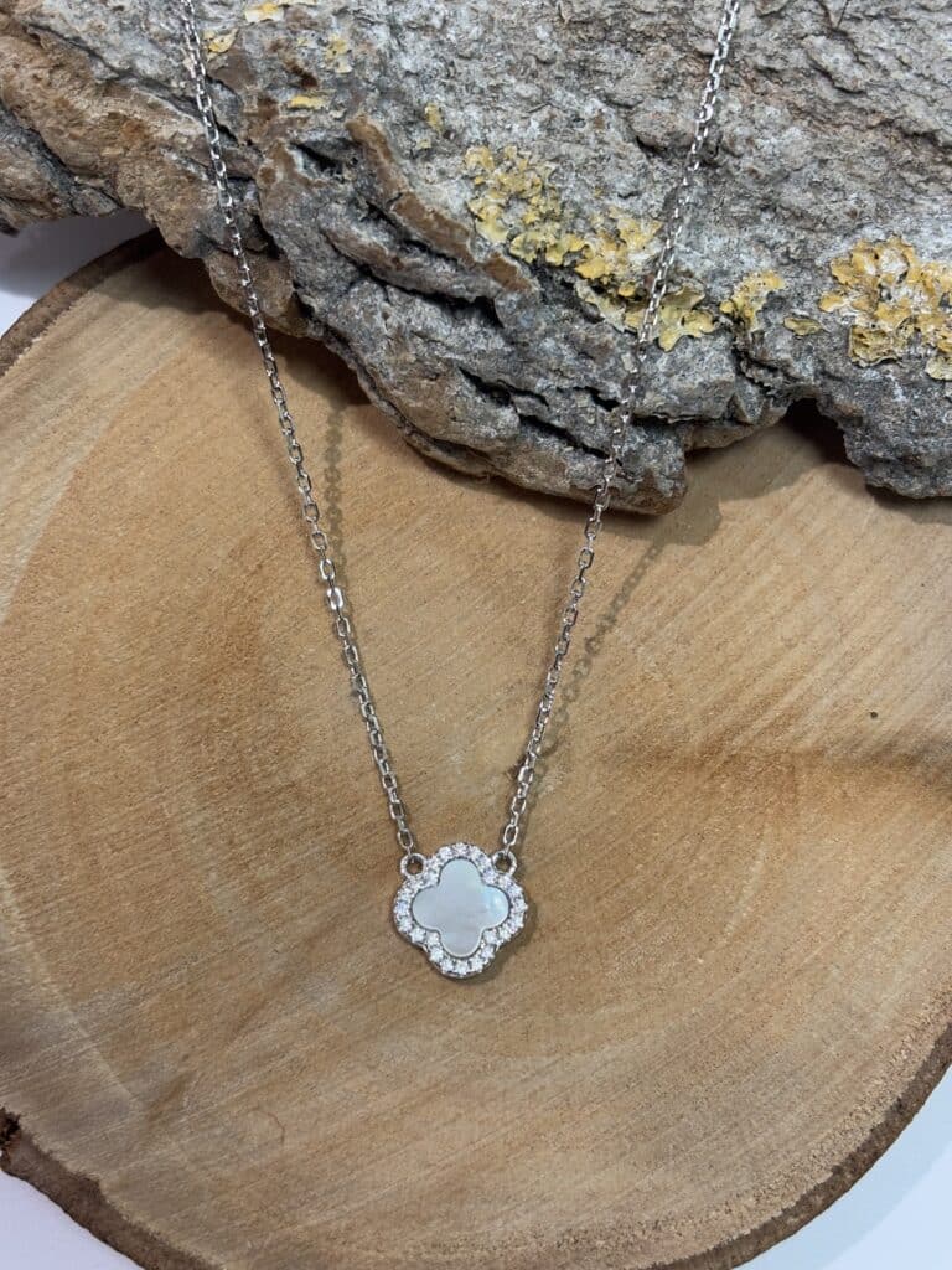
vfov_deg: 36.8
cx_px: 476
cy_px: 635
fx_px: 1907
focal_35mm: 52
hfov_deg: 28.0
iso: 50
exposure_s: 1/50
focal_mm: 5.96
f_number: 1.6
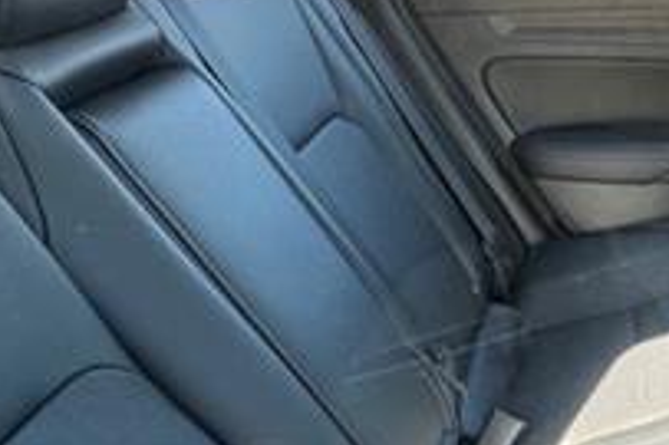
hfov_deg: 36.4
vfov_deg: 29.0
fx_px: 854
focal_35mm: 46
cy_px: 293
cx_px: 732
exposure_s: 1/99
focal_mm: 2.22
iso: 200
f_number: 2.2
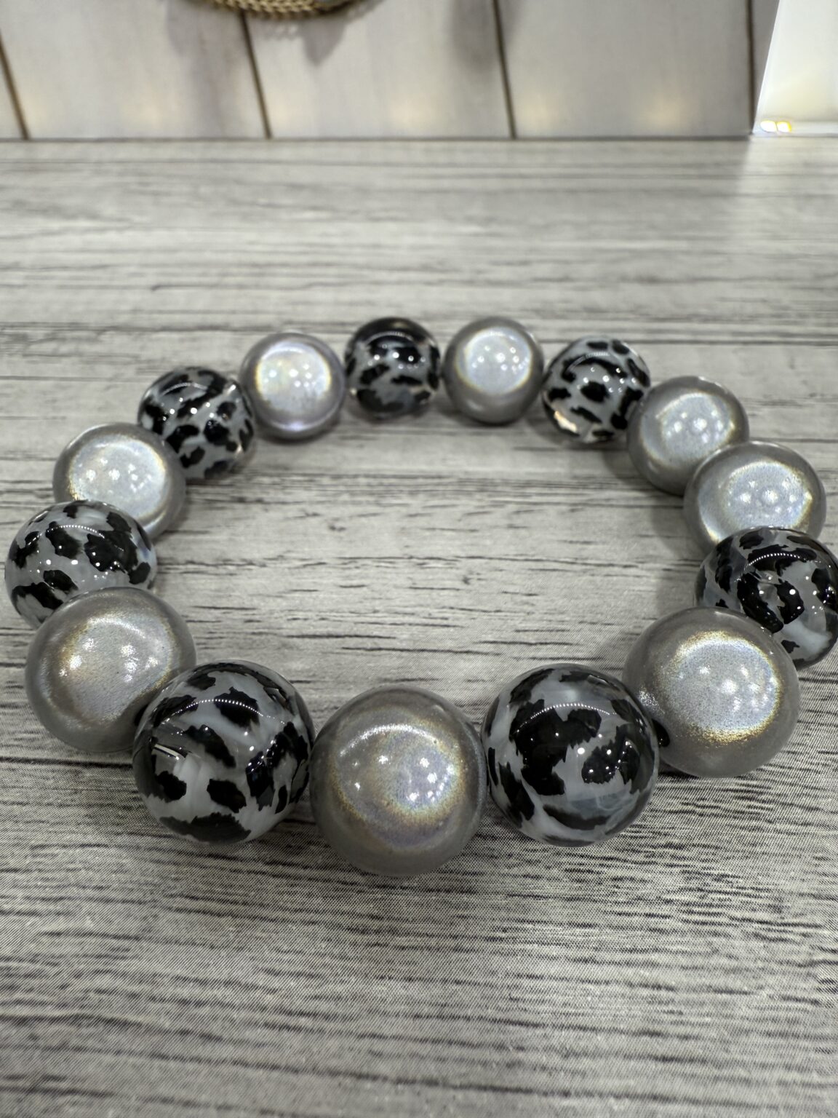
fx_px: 775
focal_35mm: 24
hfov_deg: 56.8
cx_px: 419
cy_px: 559
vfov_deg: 71.6
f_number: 2.2
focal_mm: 2.22
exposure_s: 1/100
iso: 160
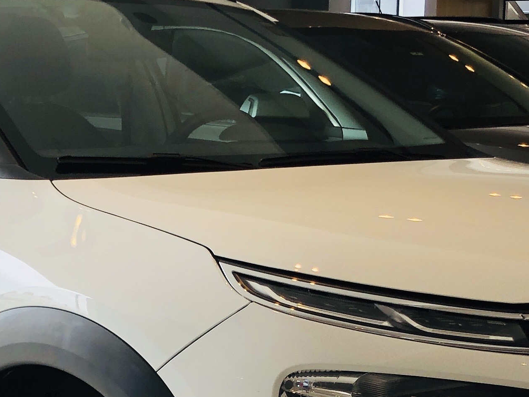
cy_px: 446
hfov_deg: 21.9
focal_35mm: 89
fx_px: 1360
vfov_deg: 16.1
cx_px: 181
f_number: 1.8
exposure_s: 1/314
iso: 20
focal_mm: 3.99
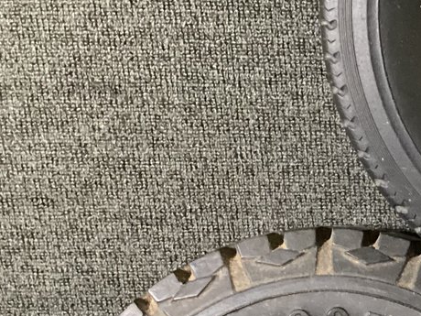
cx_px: 612
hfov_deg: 17.5
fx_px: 1241
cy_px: 255
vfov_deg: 14.4
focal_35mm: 102
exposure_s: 1/30
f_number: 2.4
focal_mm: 3.3
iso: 500
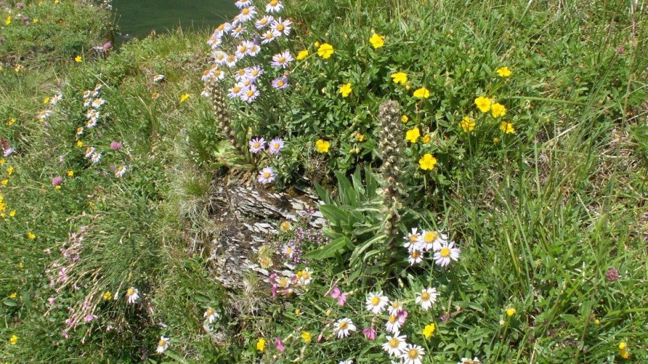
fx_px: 687
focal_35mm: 40
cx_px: 335
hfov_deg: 50.5
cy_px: 176
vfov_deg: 29.7
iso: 50
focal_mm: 5.86
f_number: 6.3
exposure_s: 1/200
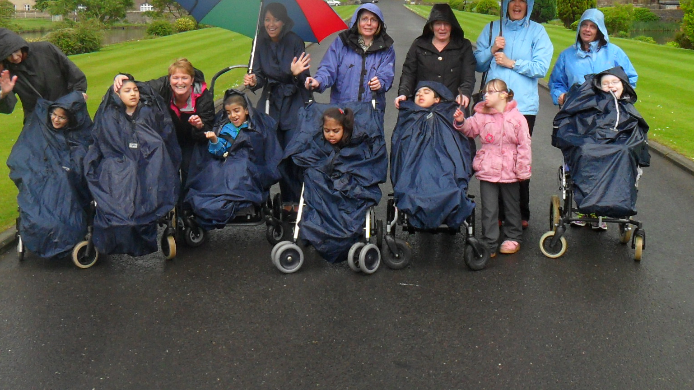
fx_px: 902
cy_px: 113
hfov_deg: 42.1
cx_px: 377
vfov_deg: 24.2
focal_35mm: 49
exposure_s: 1/180
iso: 100
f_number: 3.5
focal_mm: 4.9
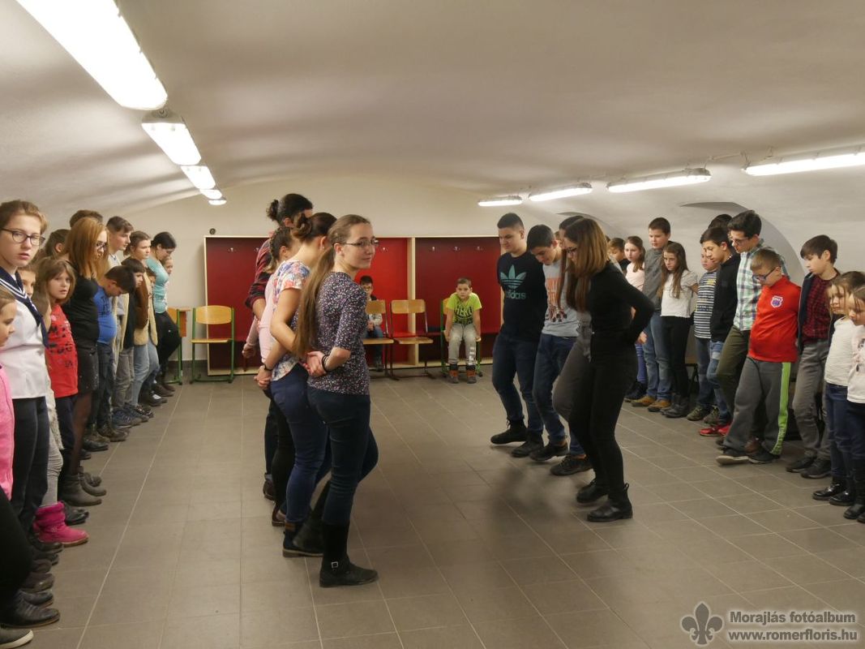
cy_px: 324
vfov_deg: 41.8
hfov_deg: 54.0
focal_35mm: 34
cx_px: 432
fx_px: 850
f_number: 7.1
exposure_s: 1/60
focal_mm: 17
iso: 1600
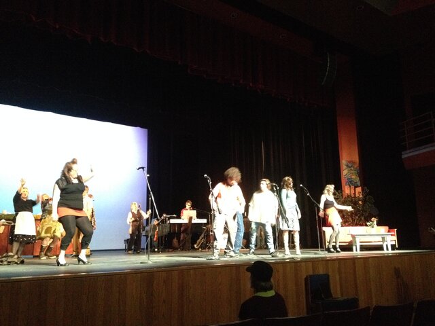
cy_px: 163
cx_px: 218
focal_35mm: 35
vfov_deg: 40.7
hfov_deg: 52.6
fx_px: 440
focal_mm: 4.28
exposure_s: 1/15
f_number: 2.4
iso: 800
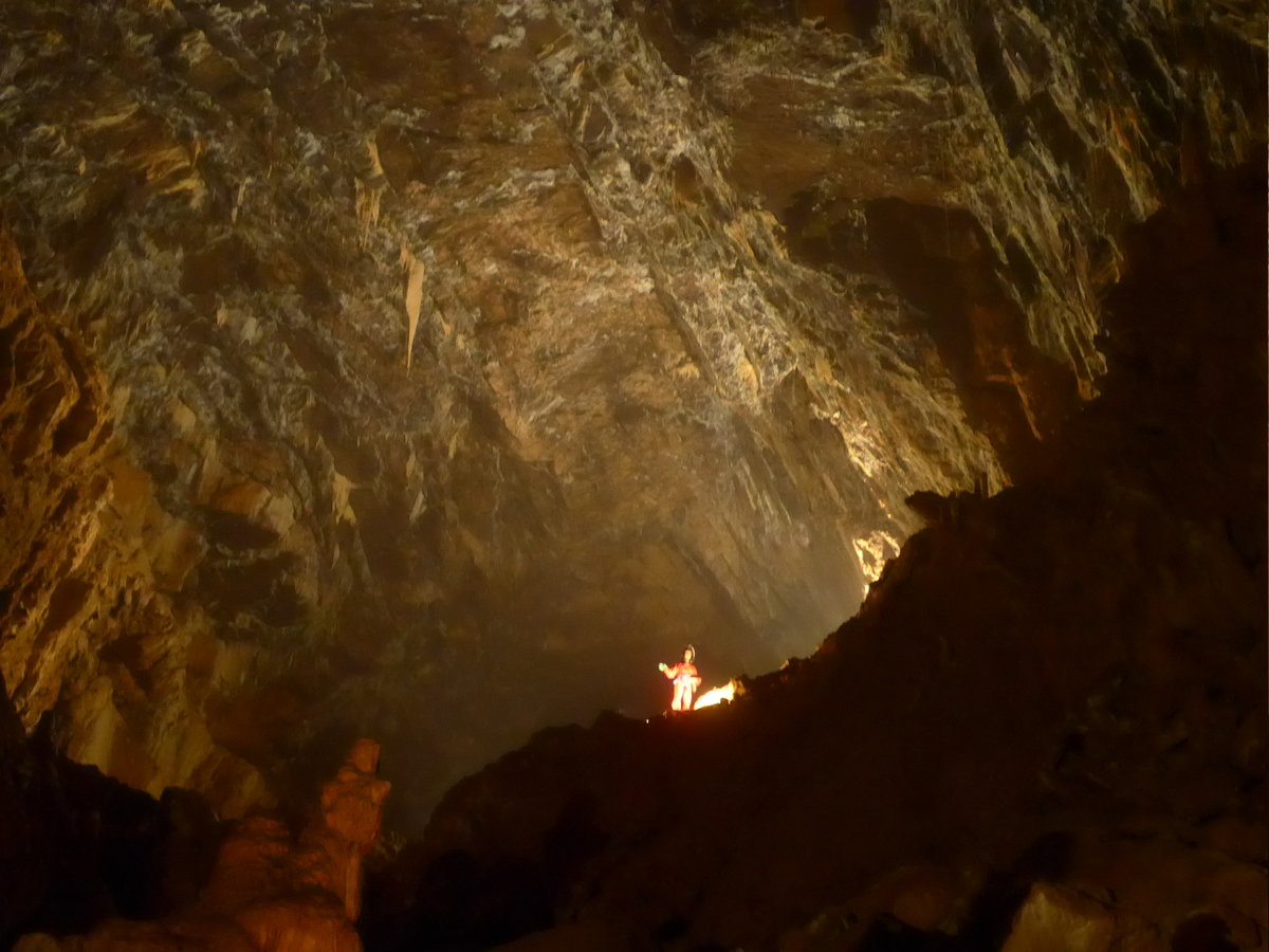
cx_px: 634
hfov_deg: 31.2
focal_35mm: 62
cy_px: 476
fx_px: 2273
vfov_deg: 23.7
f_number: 3.7
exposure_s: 1/4
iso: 2000
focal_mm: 12.7
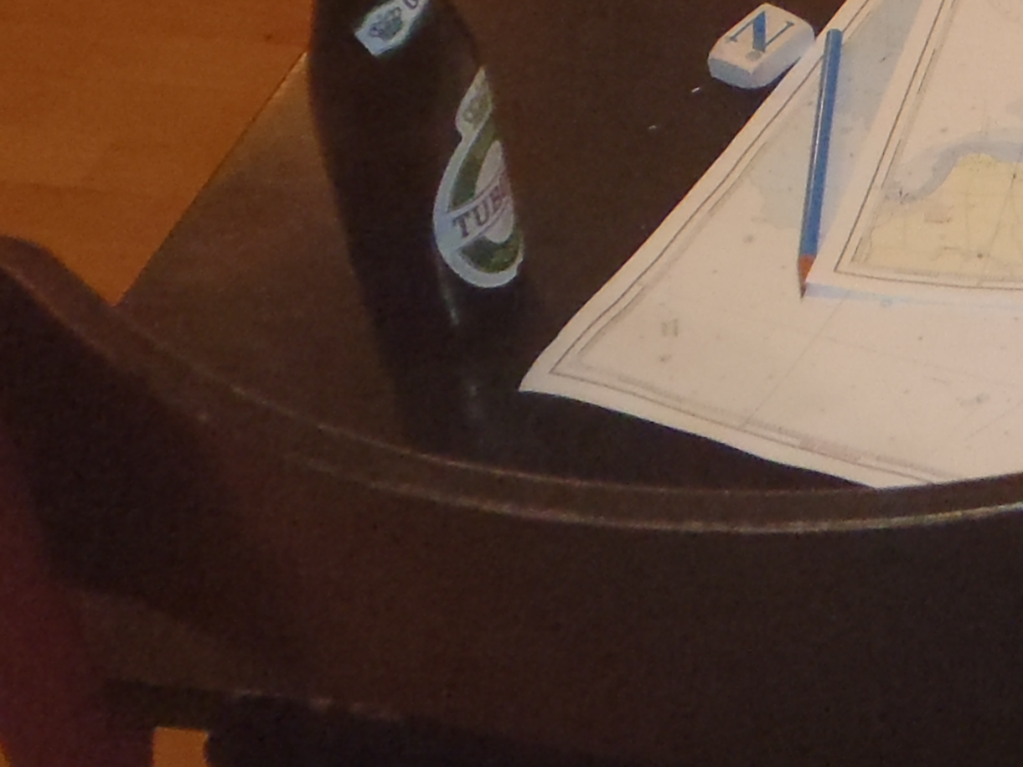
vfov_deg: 14.9
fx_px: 2690
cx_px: 1532
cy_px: -425
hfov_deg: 18.9
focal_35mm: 91
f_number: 3.5
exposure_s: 1/30
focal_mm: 5
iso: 400
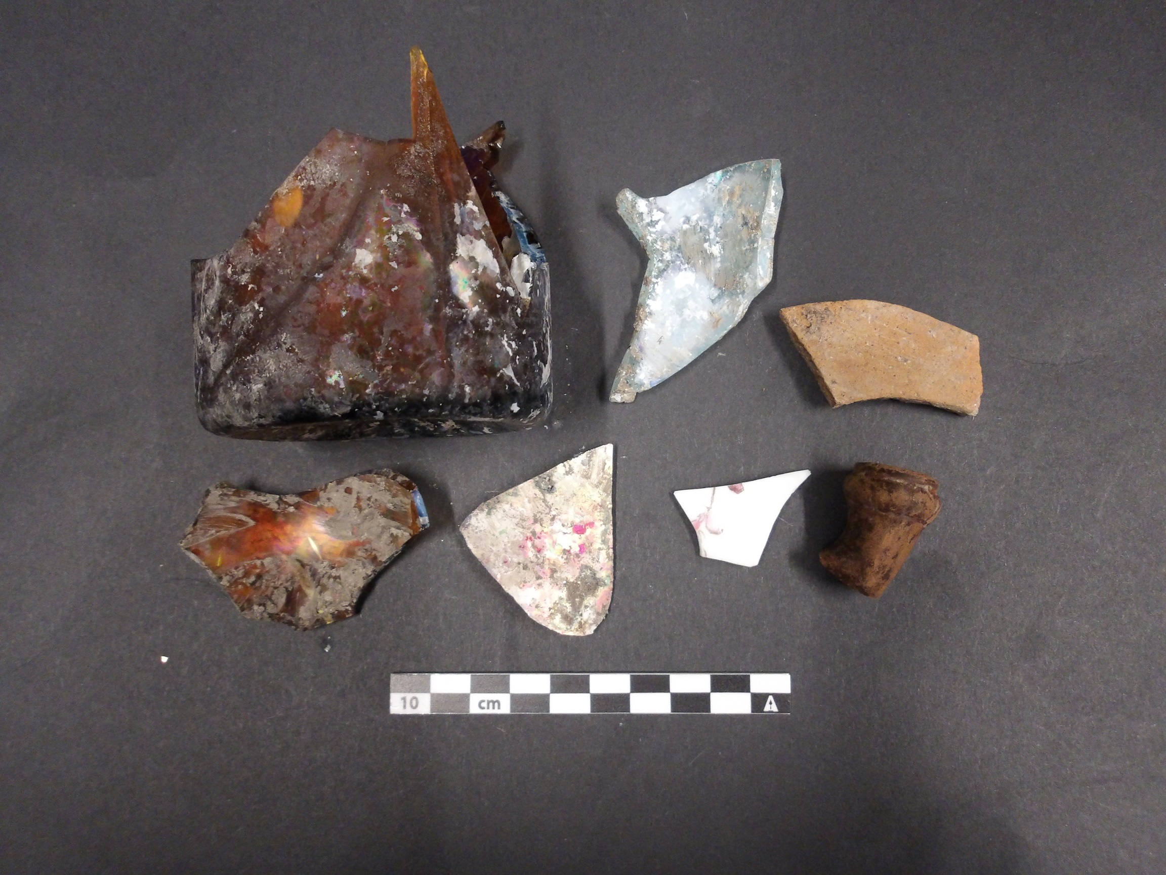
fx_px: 909
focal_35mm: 27
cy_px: 438
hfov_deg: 65.3
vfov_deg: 51.4
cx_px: 583
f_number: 3
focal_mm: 4.9
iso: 709
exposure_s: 1/60
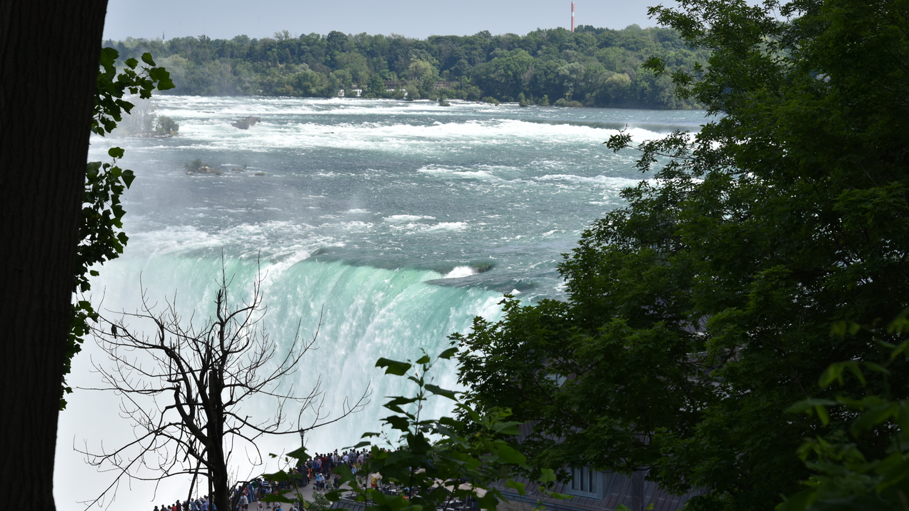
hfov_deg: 18.2
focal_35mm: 118
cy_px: 240
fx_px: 2844
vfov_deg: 10.3
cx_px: 454
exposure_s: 1/250
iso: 100
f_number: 10
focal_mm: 112
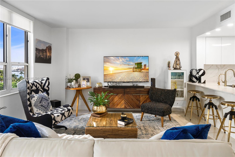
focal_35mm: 24
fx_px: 157
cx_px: 118
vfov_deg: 53.1
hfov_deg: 73.8
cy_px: 78
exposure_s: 1/8
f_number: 8
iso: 320
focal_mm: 24
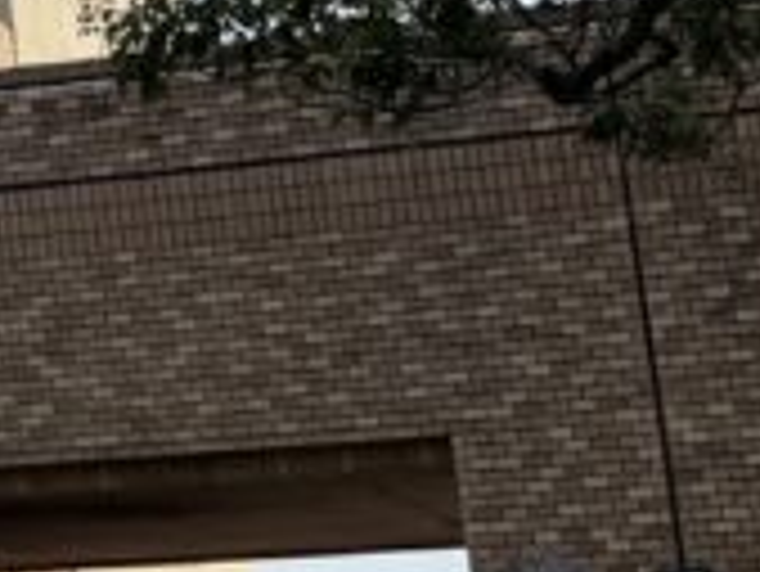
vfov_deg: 8.1
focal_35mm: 182
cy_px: -104
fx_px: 3999
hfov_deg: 9.0
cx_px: -1421
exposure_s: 1/6173
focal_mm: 6.76
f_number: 1.78
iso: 80
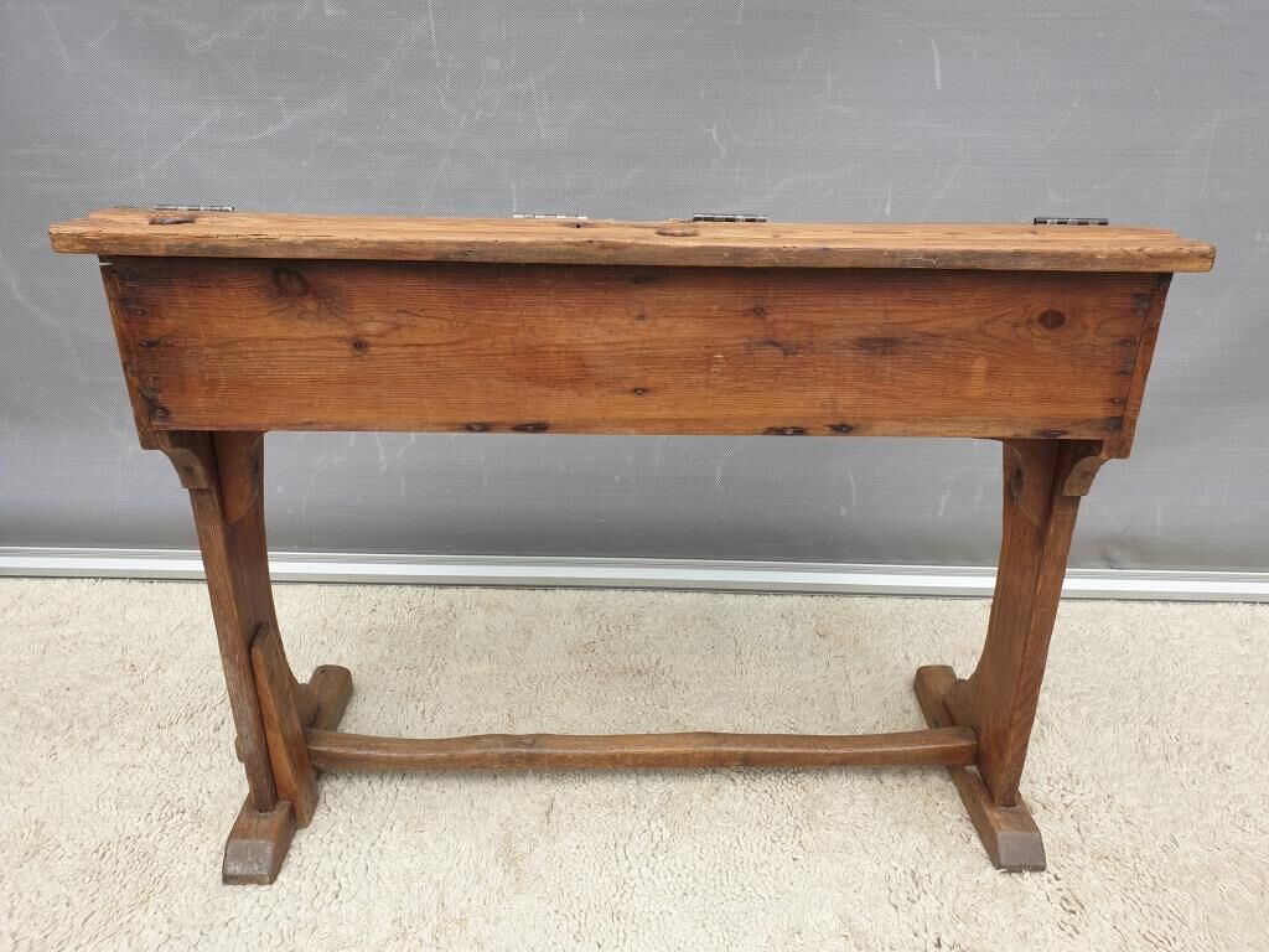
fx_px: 953
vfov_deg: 53.1
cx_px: 634
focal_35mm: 26
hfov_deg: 67.3
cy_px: 476
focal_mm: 4.3
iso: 50
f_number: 2.4
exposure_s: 1/488
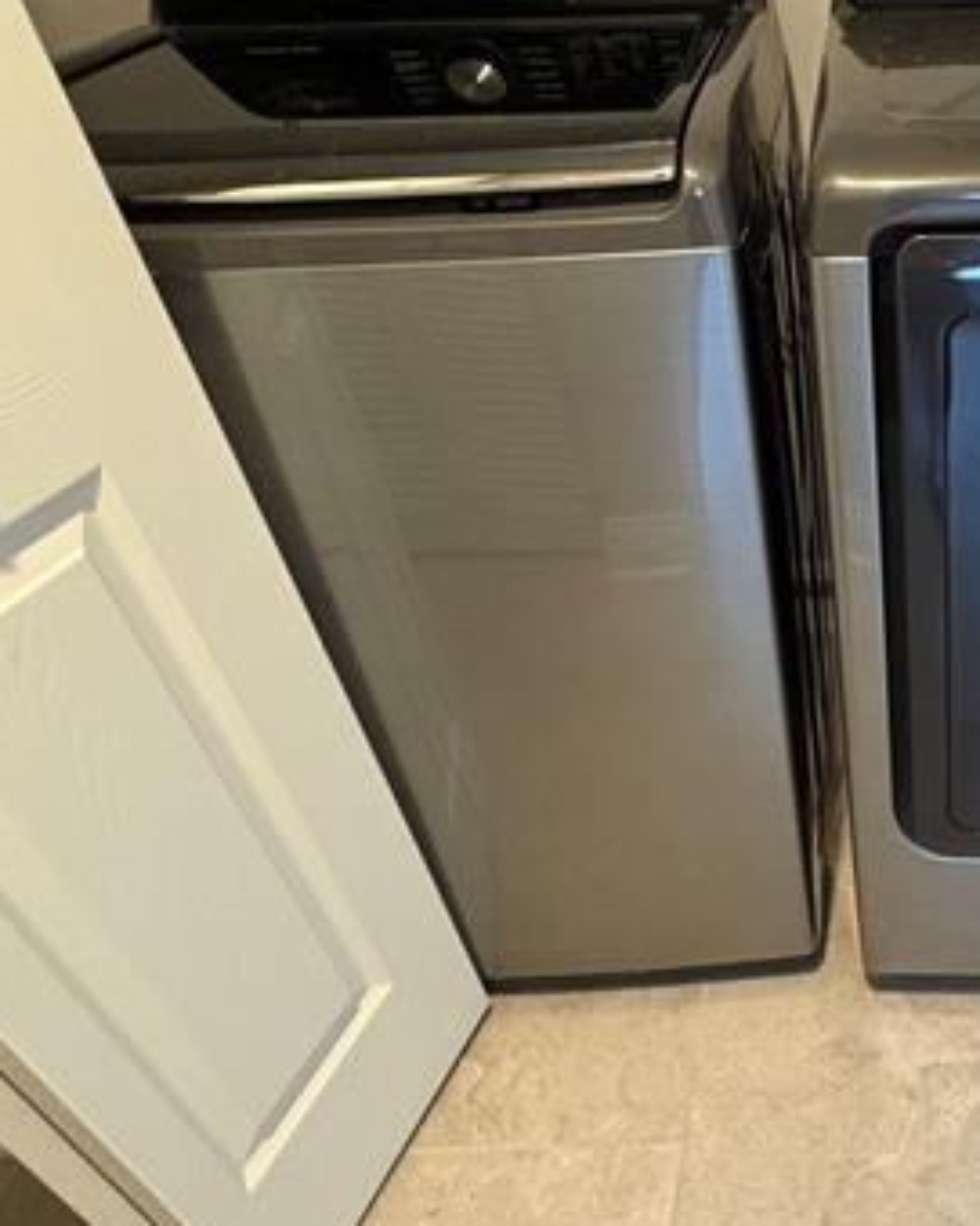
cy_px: 662
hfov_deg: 42.5
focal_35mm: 31
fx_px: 1124
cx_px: 911
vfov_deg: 57.1
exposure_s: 1/60
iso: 500
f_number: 2.2
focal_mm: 2.22
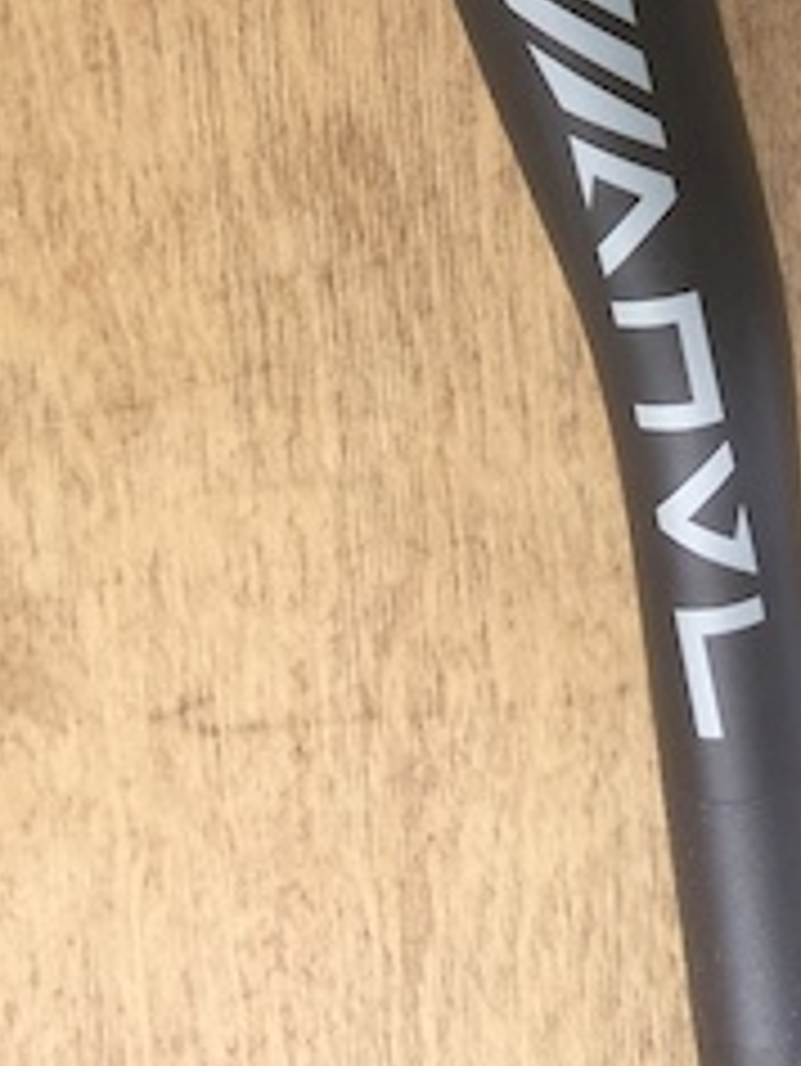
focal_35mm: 98
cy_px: -715
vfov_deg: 17.2
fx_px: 3021
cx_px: 684
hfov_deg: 15.0
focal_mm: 4.15
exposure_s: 1/265
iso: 32
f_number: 2.2
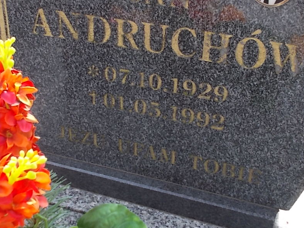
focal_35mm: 53
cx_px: 142
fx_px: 466
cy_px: 96
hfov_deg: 36.2
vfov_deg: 27.5
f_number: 3.2
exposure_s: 1/160
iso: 80
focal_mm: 4.6
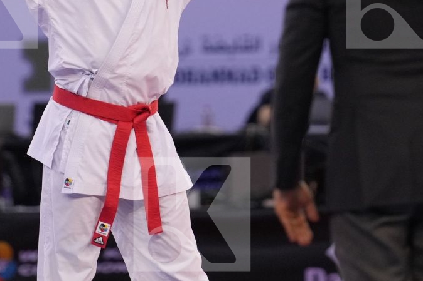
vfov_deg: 2.6
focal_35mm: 534
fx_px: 6273
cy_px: -8
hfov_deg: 3.9
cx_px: 192
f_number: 2.8
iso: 2500
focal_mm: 200
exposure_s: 1/1000
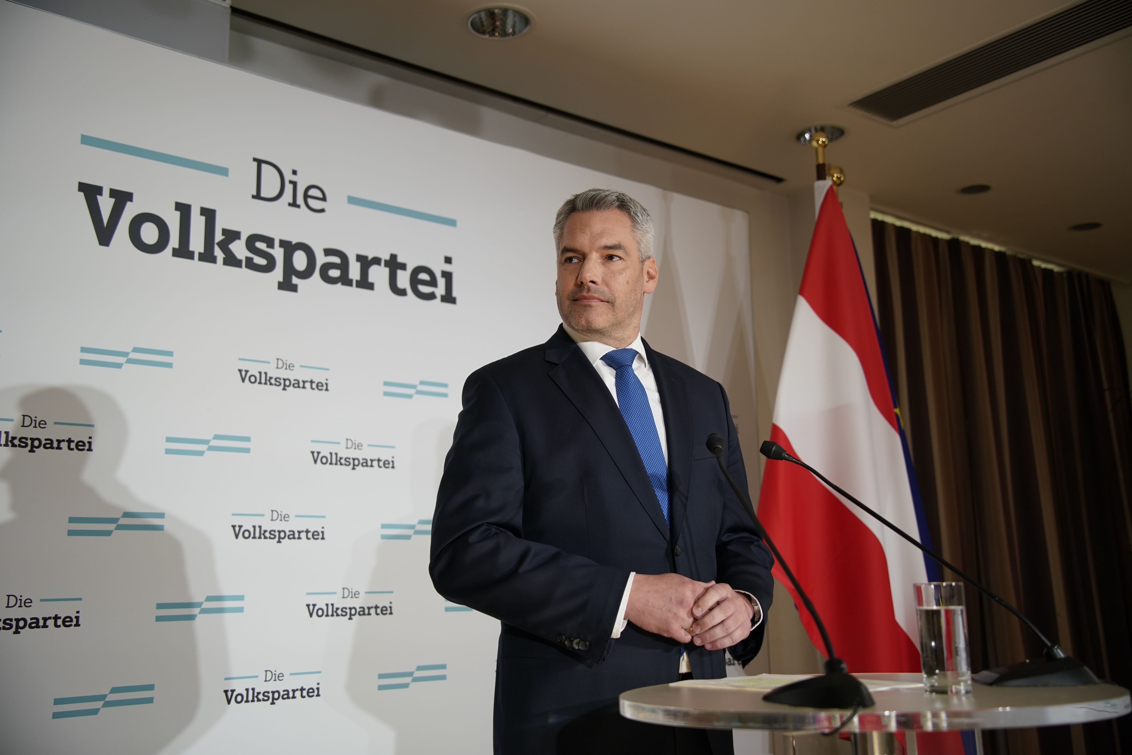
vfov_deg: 35.9
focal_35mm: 37
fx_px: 1163
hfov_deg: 51.9
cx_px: 566
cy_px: 378
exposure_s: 1/250
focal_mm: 37
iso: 250
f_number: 3.2
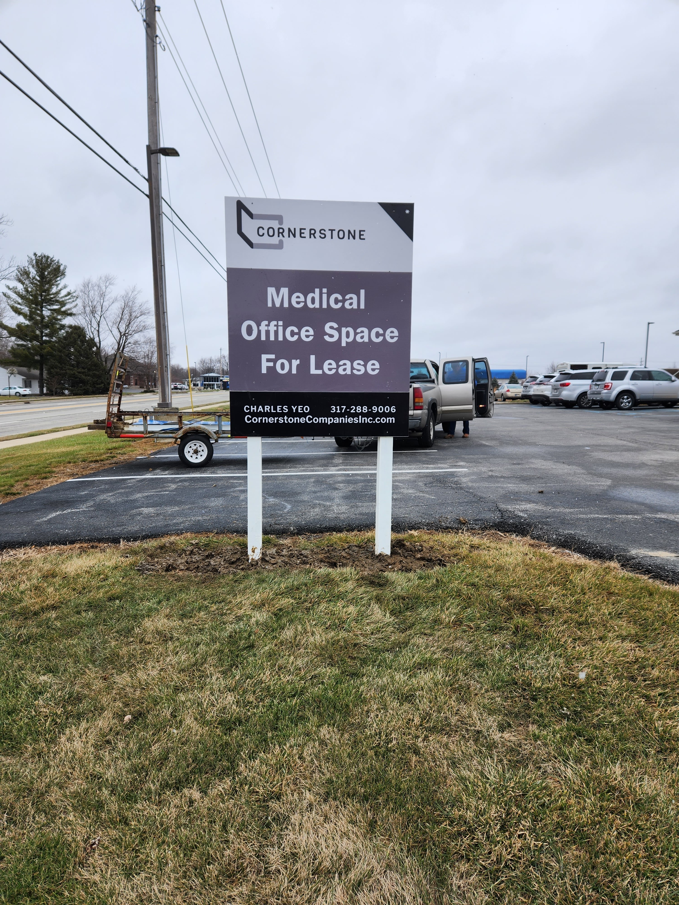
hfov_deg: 58.9
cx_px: 340
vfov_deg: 73.9
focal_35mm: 23
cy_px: 452
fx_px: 602
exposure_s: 1/270
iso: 20
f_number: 1.8
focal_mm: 5.4
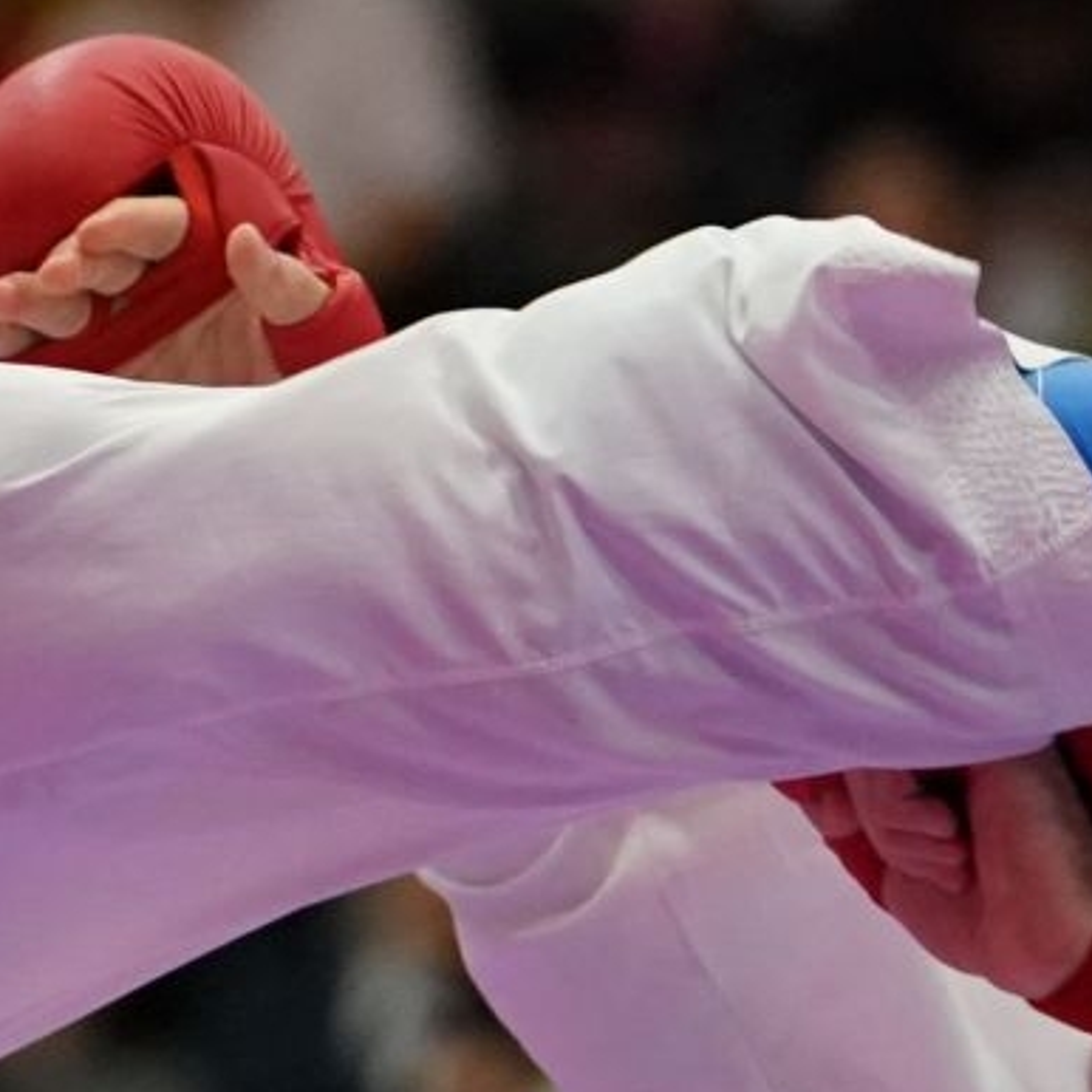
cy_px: 1465
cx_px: -422
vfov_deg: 2.2
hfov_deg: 2.2
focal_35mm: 808
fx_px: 28838
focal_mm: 136
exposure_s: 1/1000
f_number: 2.8
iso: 4000
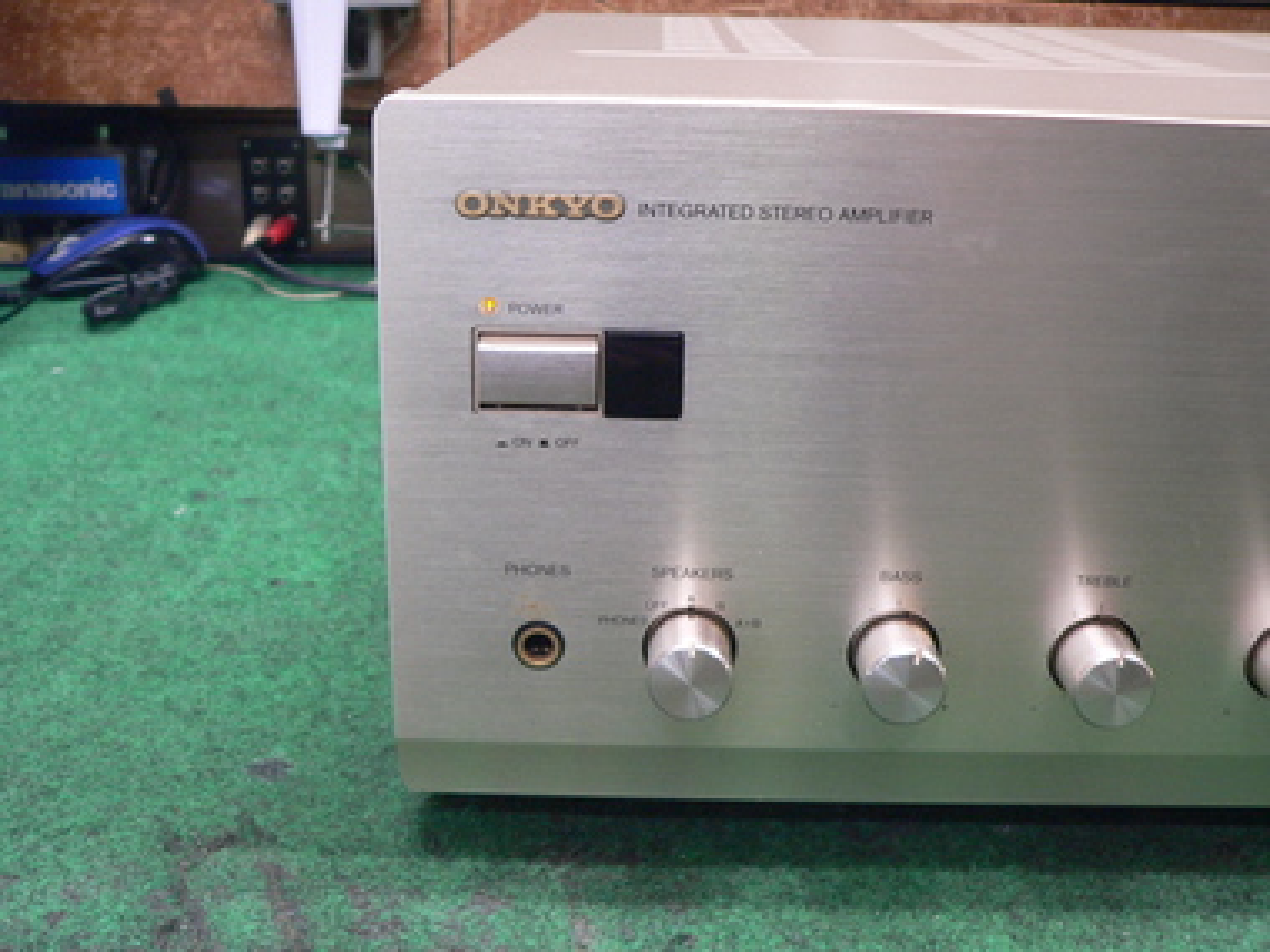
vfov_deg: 36.0
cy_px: 476
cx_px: 635
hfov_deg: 46.8
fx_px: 1468
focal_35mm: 40
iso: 200
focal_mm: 6.7
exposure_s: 1/13
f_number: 2.8
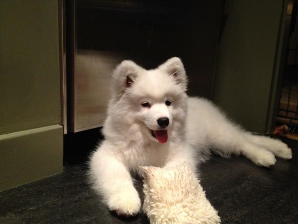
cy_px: 112
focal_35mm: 35
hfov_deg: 52.6
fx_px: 301
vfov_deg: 40.7
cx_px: 149
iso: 320
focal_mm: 4.28
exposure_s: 1/20
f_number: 2.4
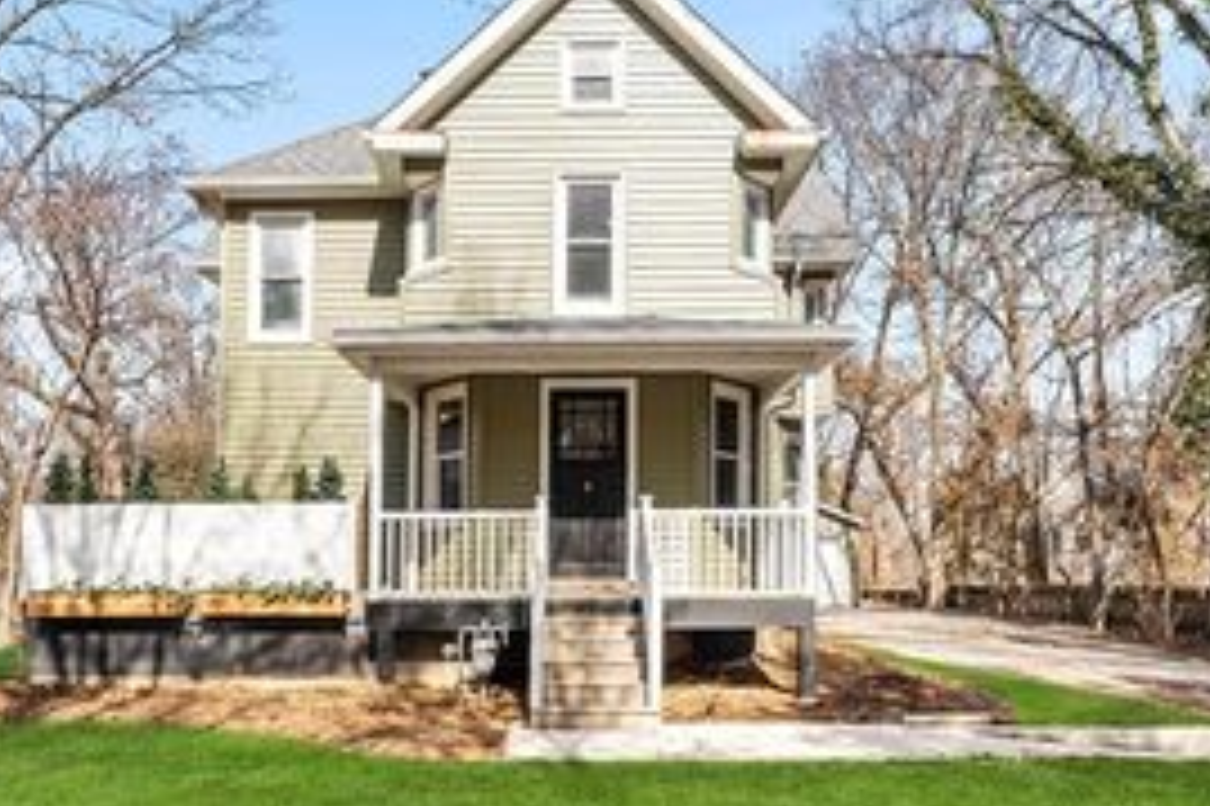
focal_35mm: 26
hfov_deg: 69.3
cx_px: 558
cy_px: 457
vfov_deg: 49.4
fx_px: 873
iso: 640
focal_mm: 14
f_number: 8
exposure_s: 1/320
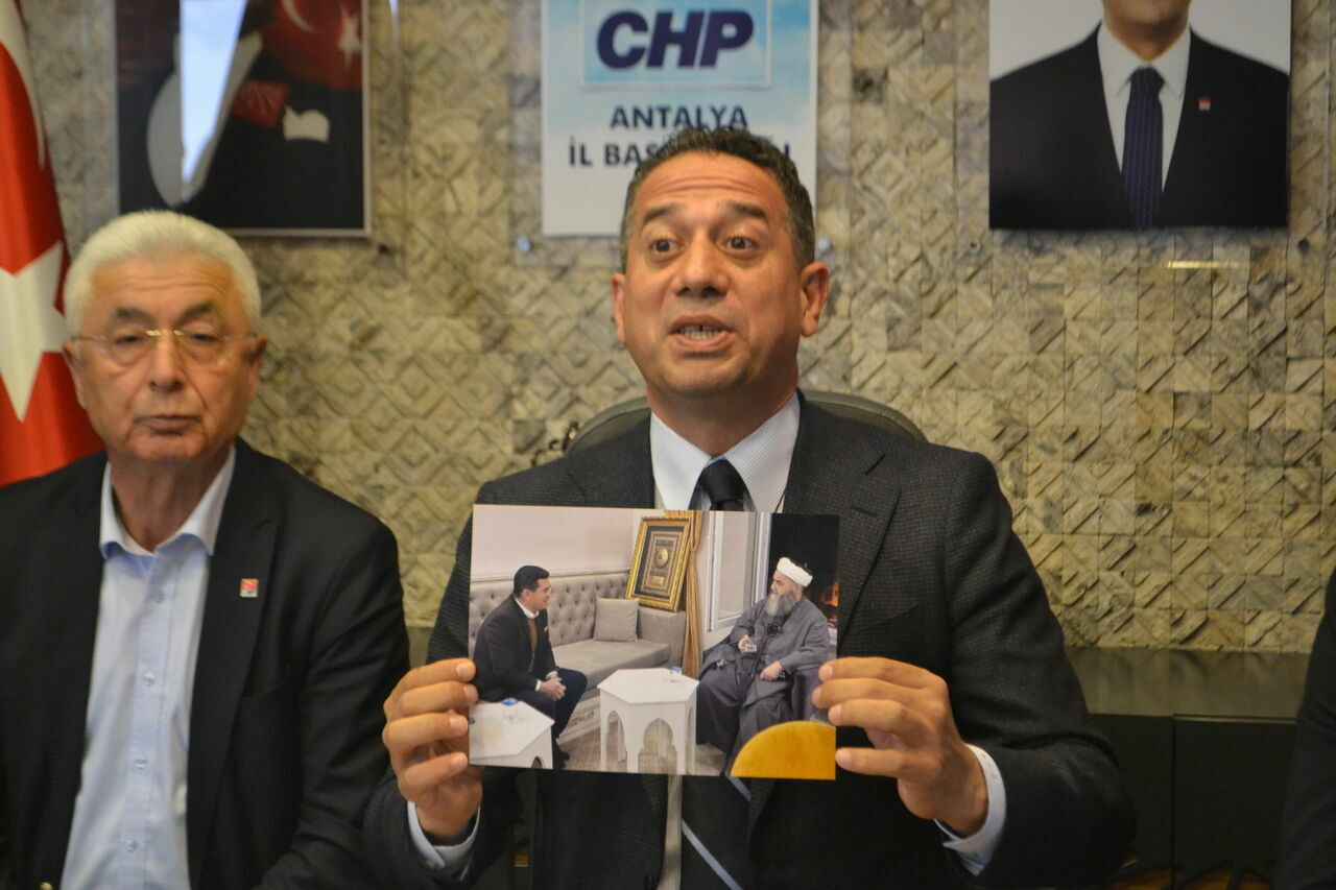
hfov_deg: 29.2
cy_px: 445
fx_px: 2560
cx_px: 668
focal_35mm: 69
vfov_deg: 19.7
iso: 2500
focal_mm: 46
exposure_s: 1/60
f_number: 5.3
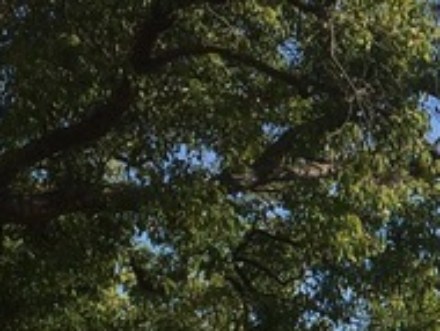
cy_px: 537
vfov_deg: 9.2
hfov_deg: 11.8
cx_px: 773
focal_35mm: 156
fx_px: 1985
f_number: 2.2
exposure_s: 1/1642
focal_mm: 4.15
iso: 32
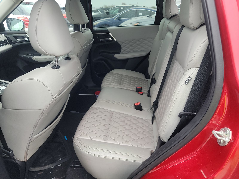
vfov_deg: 56.8
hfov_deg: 71.6
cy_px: 90
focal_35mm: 24
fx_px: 166
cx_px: 120
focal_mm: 6.7
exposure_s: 1/119
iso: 98
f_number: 1.8
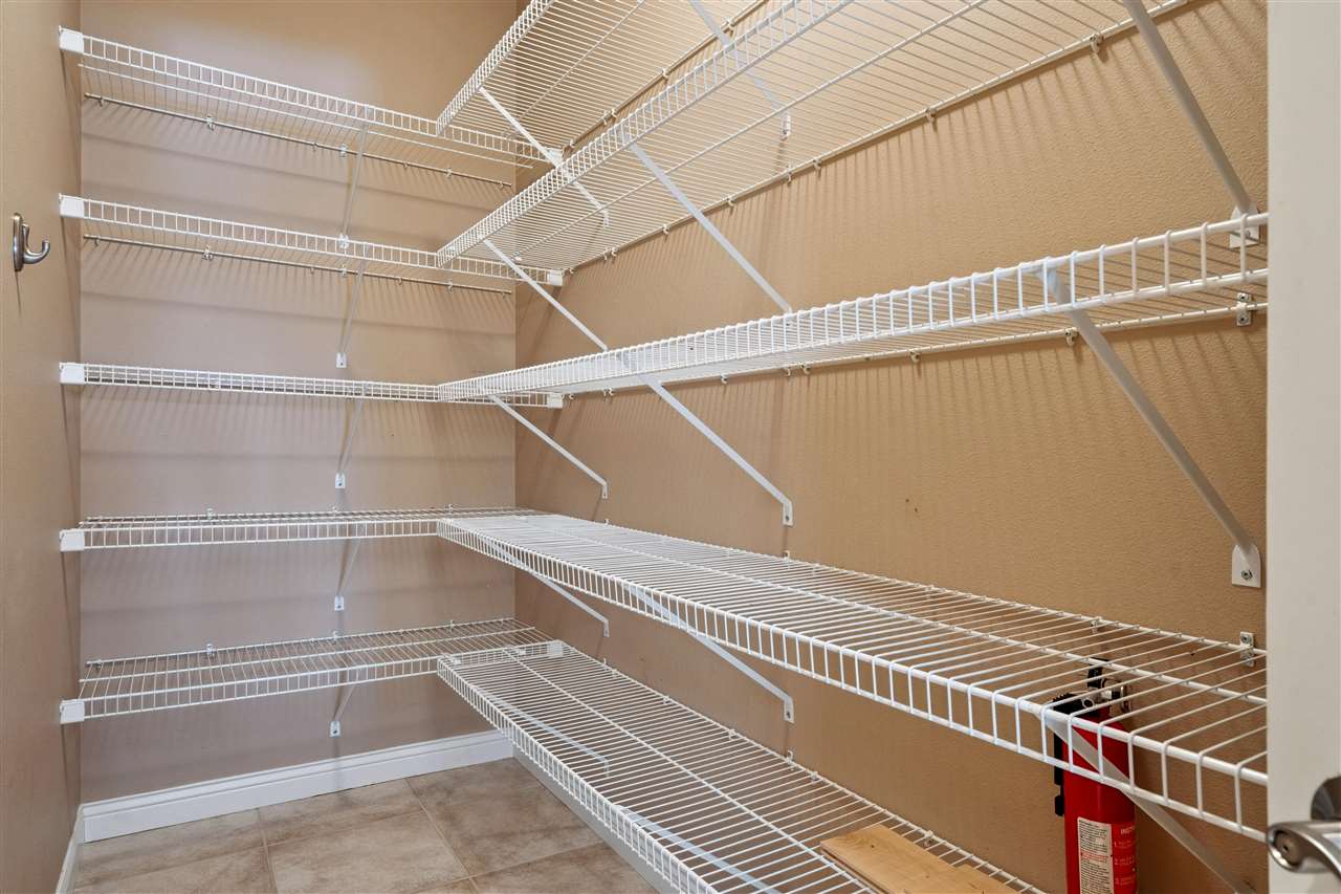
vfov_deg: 61.9
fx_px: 745
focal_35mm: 20
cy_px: 447
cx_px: 670
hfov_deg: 84.0
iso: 800
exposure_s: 1/3.33
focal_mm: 20
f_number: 9
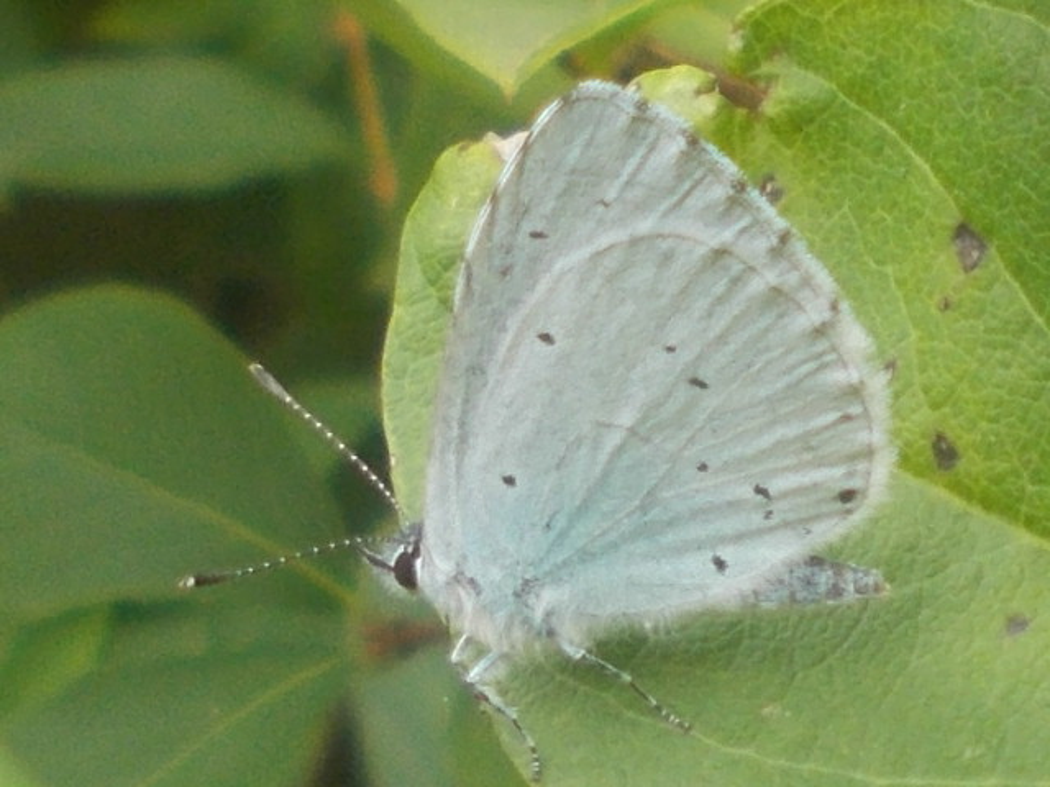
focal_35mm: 26
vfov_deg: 53.1
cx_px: 525
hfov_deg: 67.3
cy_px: 394
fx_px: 789
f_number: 3.2
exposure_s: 1/80
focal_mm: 4.6
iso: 80
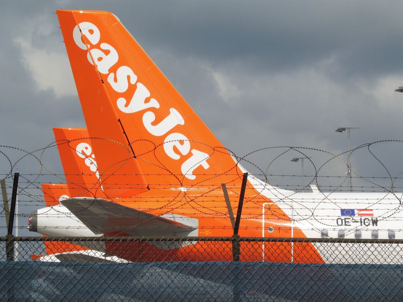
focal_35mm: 231
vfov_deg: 6.4
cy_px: 151
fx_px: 2689
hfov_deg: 8.6
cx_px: 202
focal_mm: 41.3
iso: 100
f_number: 7.1
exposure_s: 1/640
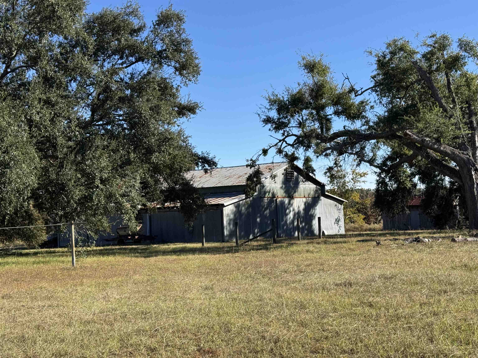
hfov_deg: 39.7
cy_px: 179
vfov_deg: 30.3
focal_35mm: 48
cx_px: 239
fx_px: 663
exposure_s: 1/3096
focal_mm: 6.76
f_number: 1.78
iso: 64
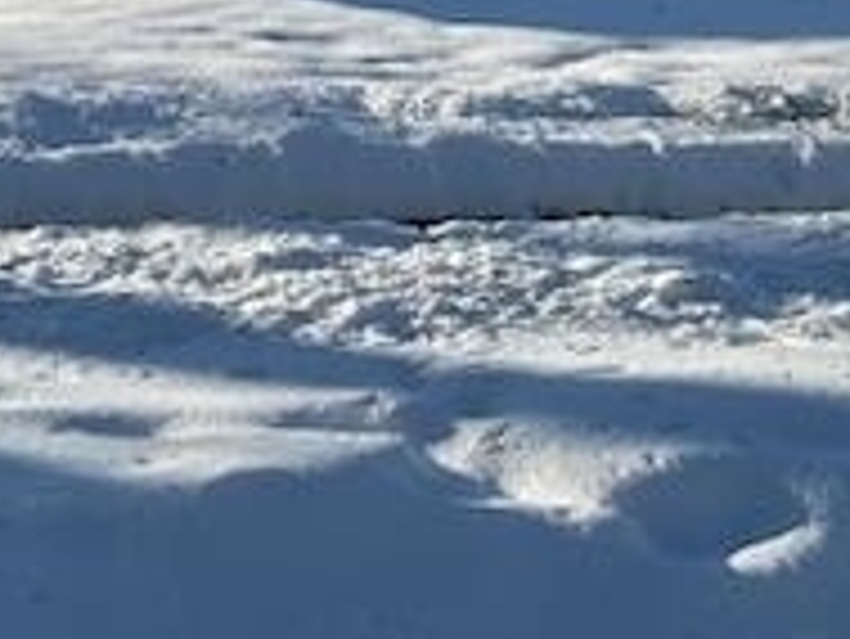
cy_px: -297
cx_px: 396
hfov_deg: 20.0
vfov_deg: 14.2
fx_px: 2408
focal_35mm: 98
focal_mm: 3
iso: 16
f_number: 1.8
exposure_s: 1/2141
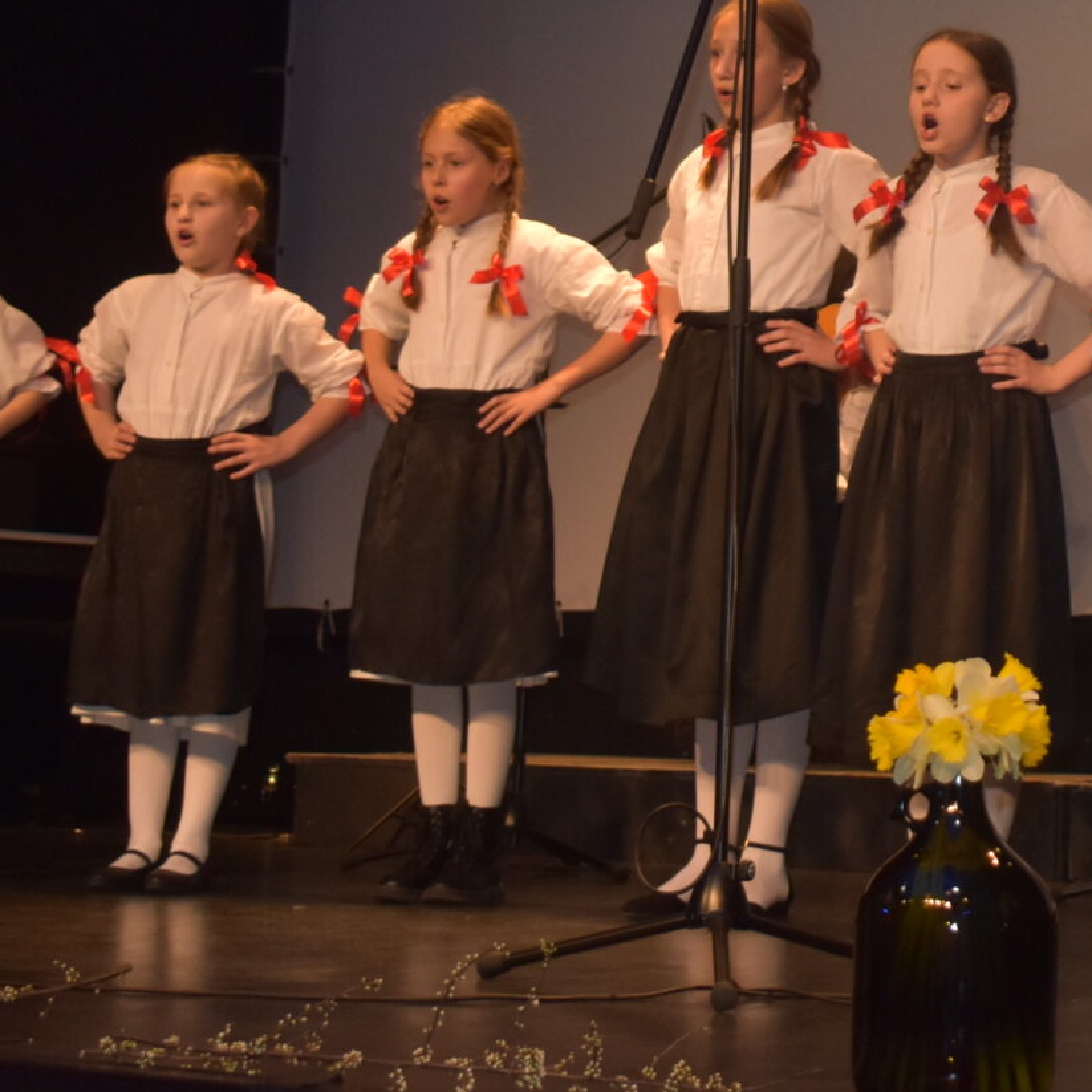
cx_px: 1211
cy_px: 27
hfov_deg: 15.3
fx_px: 3962
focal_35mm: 111
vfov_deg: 15.4
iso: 800
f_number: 4.2
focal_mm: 28
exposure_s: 1/160
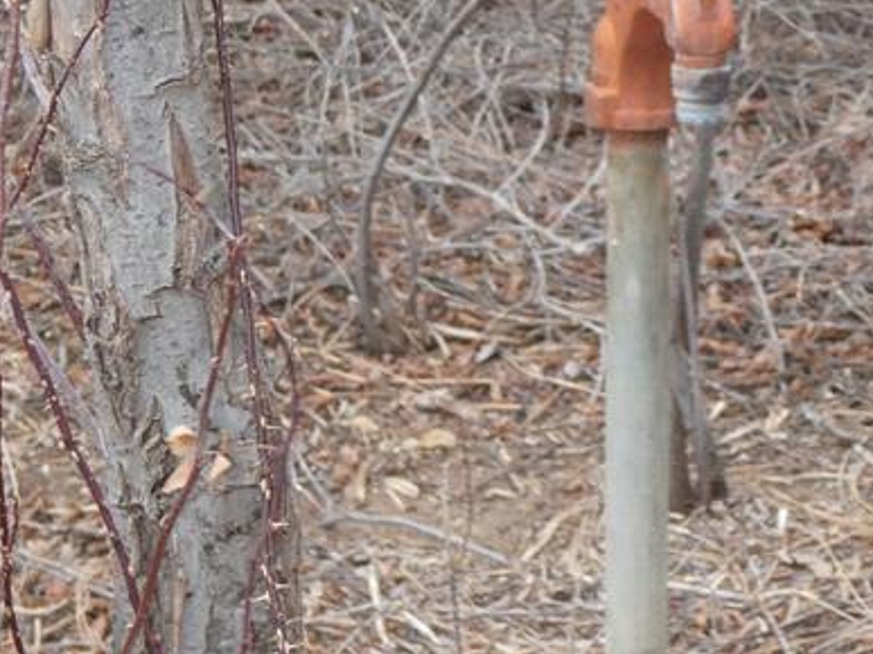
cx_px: 634
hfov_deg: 8.9
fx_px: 5597
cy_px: 139
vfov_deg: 6.7
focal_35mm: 222
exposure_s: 1/60
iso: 100
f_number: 4.8
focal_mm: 15
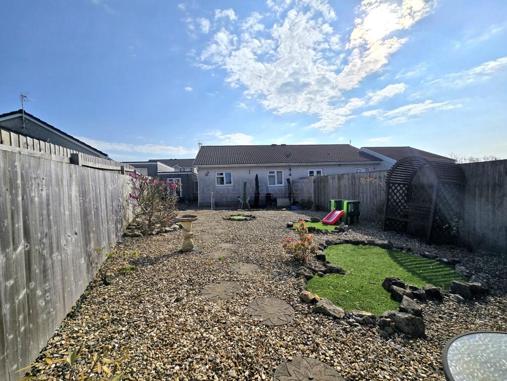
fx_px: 190
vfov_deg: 89.9
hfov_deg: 106.2
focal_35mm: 13
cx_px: 254
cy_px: 190
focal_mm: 2.2
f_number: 2.2
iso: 50
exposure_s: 1/10000
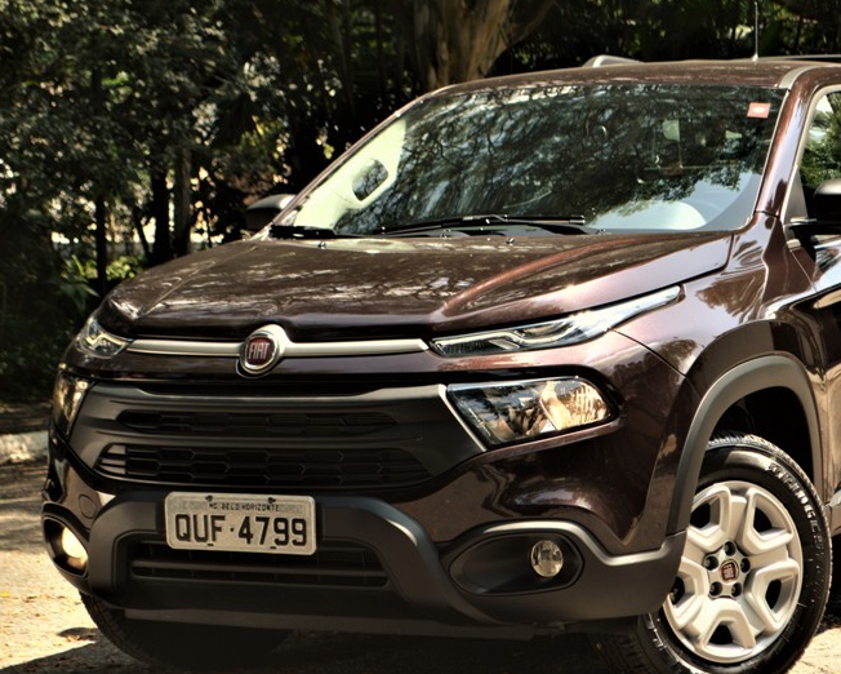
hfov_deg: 18.1
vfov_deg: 14.5
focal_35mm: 106
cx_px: 544
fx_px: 2639
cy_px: 402
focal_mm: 48
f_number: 5.6
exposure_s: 1/125
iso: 100
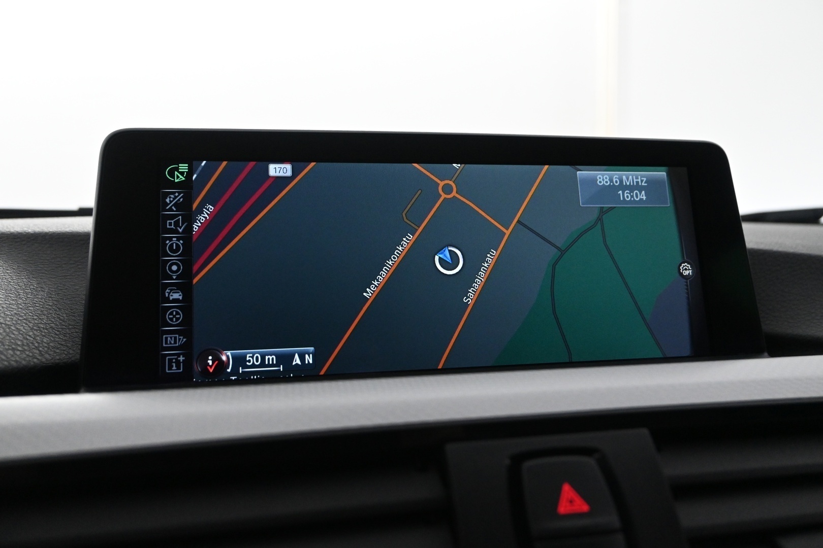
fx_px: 669
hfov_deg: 63.2
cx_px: 412
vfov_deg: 44.6
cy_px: 274
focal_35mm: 29
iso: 3200
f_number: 4.5
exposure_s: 1/80
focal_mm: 19.5
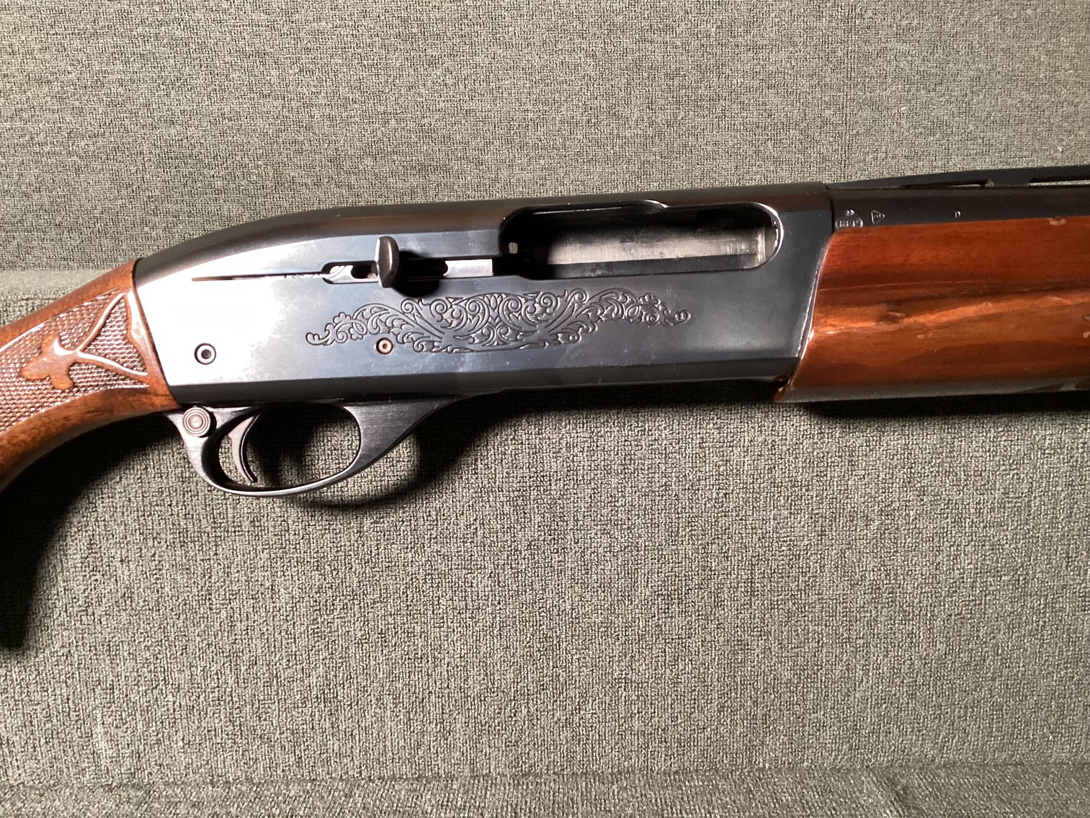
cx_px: 545
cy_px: 409
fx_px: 976
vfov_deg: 45.4
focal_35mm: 31
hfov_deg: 58.3
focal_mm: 3.3
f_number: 2.4
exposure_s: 1/30
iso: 320
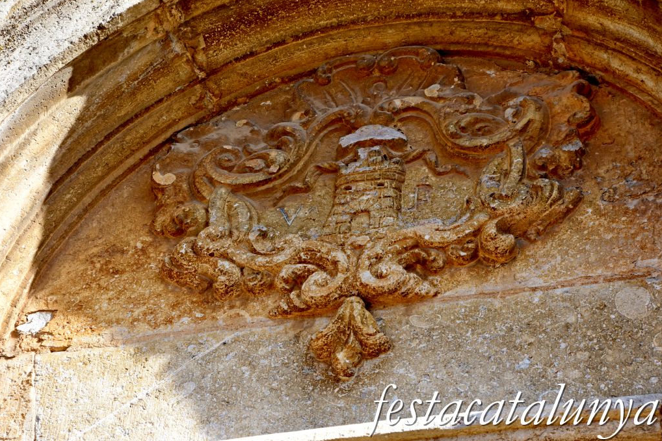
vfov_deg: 8.3
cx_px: 331
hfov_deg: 12.4
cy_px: 220
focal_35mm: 166
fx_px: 3051
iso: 320
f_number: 9
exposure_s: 1/320
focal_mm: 110
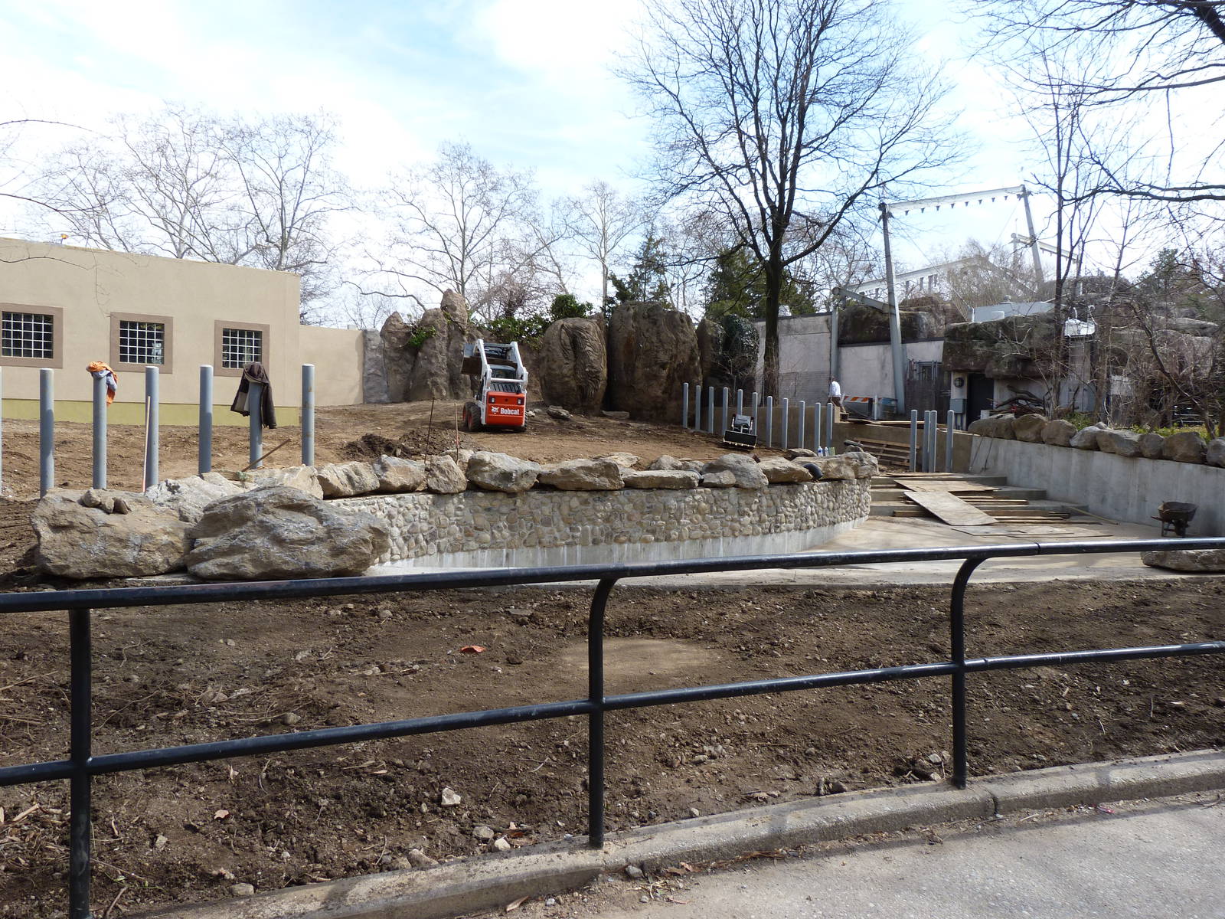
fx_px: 885
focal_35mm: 25
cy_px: 460
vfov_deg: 54.9
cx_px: 612
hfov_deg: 69.4
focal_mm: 4.5
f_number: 4.5
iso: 80
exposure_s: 1/200
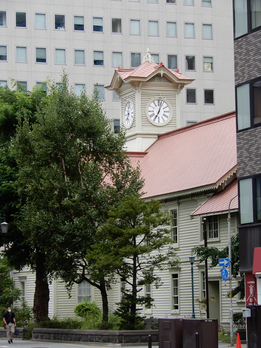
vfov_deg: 14.6
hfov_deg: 11.0
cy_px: 174
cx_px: 130
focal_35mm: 135
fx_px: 1357
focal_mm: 24.1
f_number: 5
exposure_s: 1/60
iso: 80
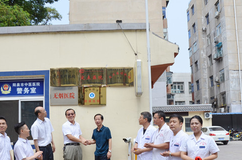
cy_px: 114
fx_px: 262
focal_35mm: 39
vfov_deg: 33.5
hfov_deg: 49.6
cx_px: 120
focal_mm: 18
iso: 400
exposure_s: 1/350
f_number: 9.5
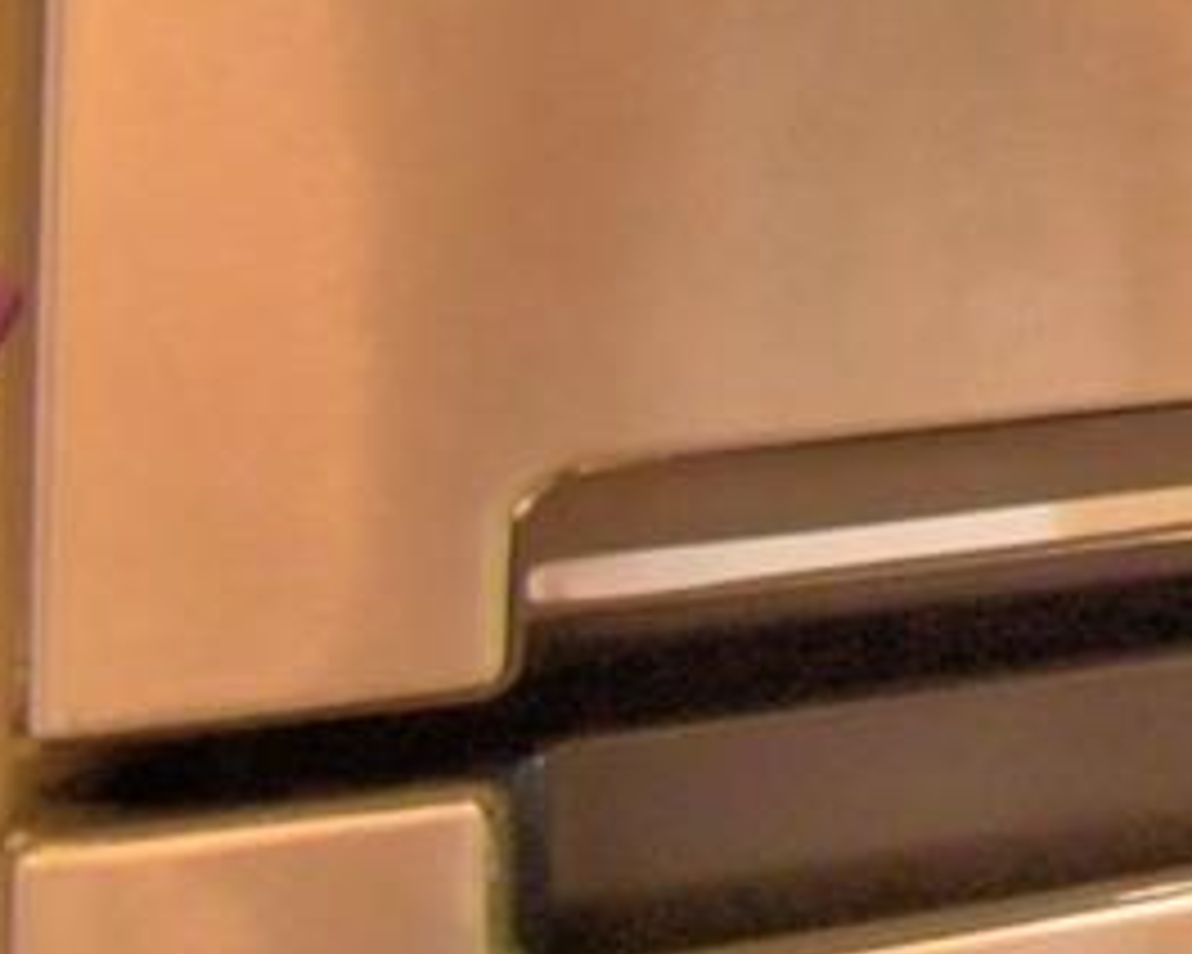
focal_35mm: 85
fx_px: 2999
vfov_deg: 16.5
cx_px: 3423
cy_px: -464
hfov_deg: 12.1
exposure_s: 1/30
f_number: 4.5
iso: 1000
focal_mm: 10
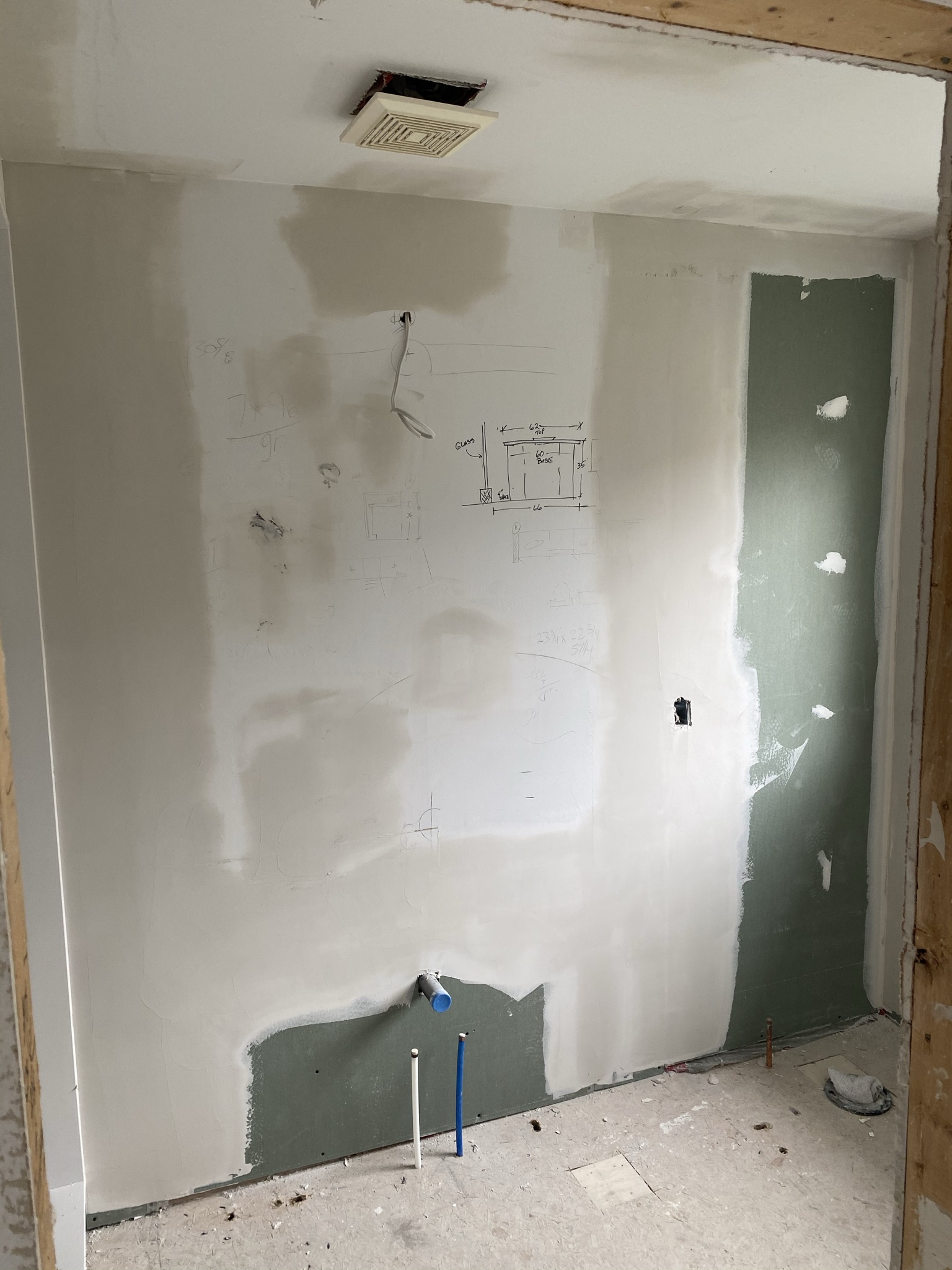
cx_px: 476
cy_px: 635
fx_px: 953
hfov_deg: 53.1
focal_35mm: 26
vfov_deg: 67.3
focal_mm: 4.25
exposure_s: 1/121
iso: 80
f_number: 1.8
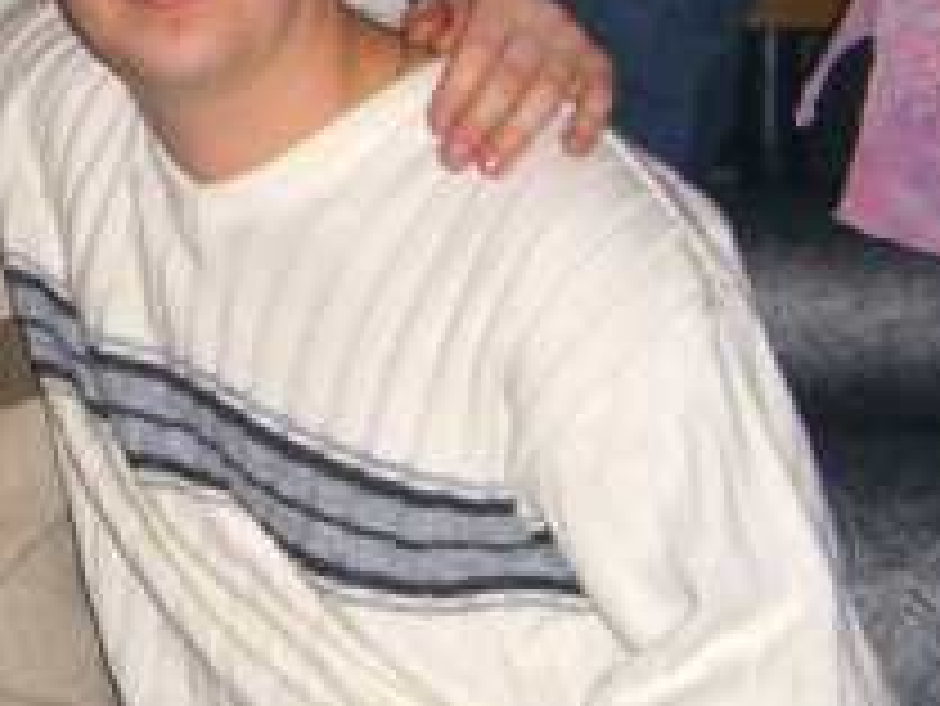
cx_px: -90
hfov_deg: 17.4
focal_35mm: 109
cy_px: 130
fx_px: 2962
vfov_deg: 13.5
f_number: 2.8
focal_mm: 7.9
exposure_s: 1/60
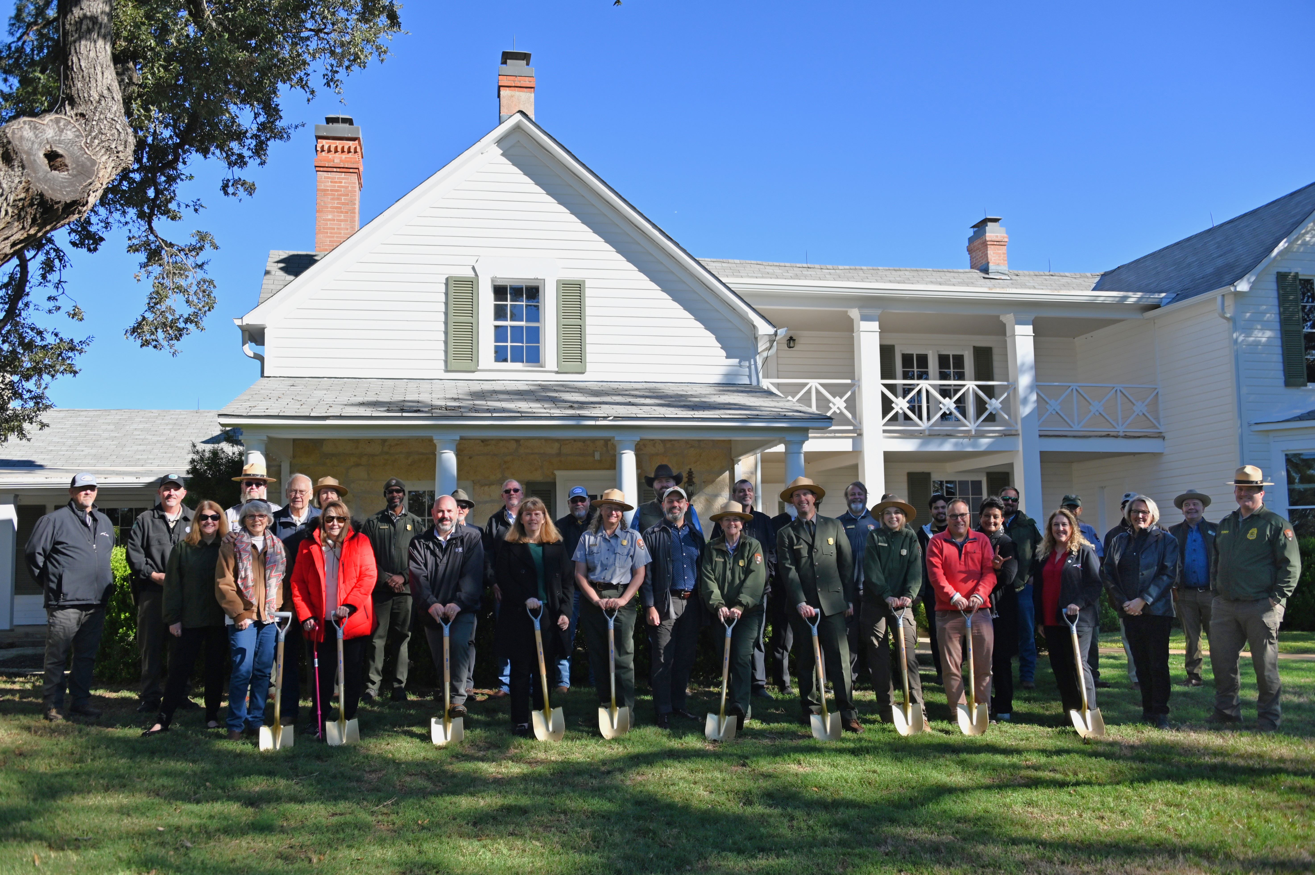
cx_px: 658
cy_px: 438
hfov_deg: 58.8
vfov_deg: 41.1
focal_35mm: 32
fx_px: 1168
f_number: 3.5
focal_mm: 32
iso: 200
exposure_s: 1/1600
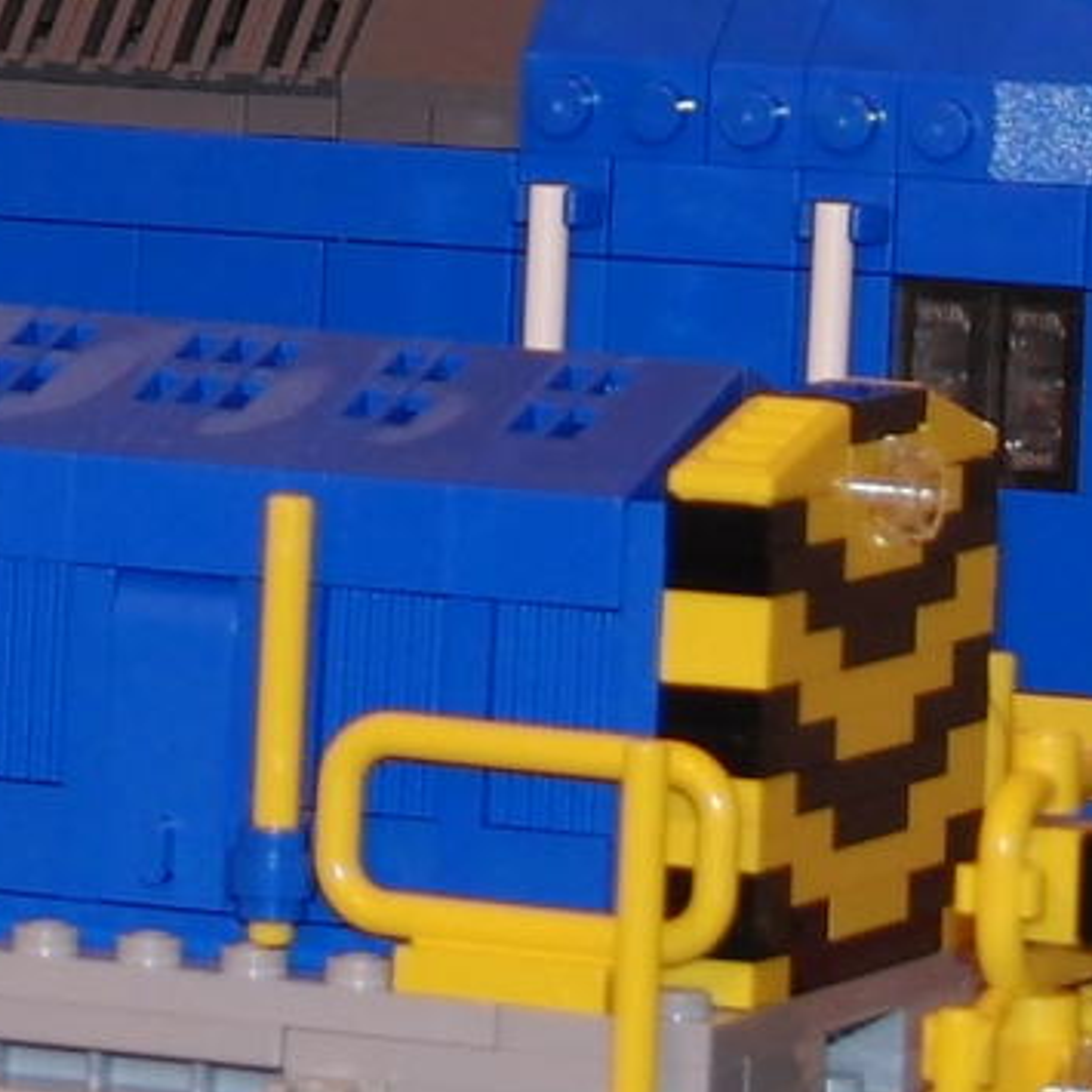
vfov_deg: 4.0
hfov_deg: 4.0
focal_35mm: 438
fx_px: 15632
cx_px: -489
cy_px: -249
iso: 100
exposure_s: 1/60
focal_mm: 17.5
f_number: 2.9
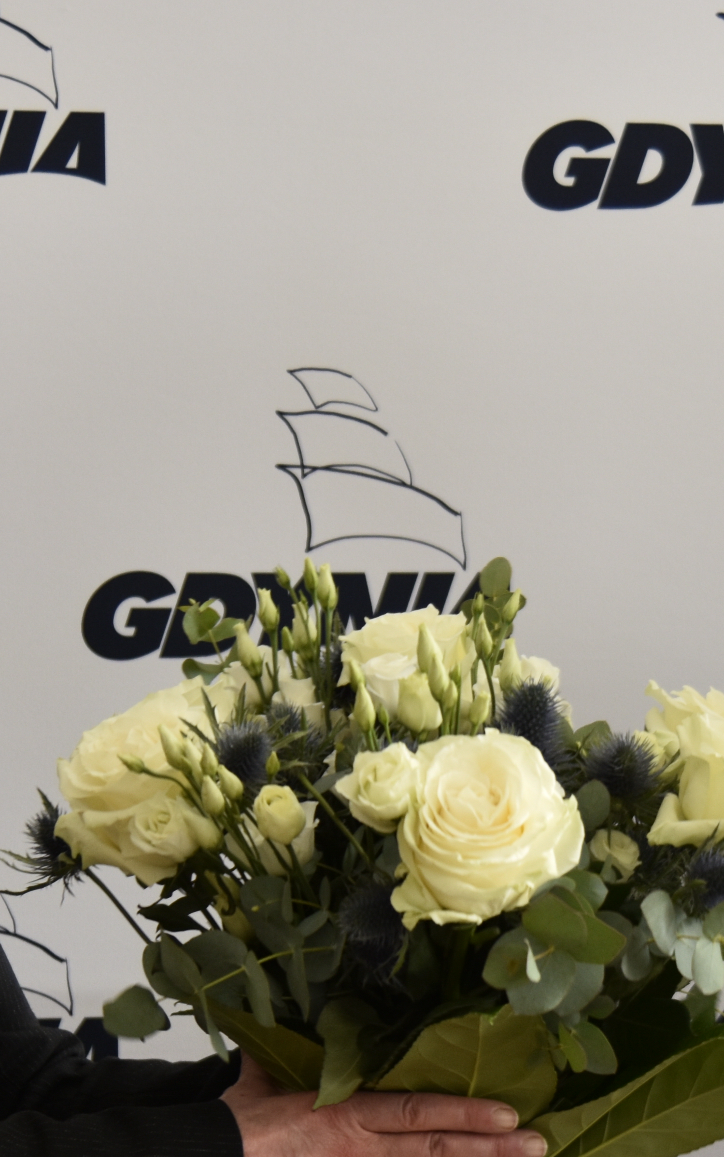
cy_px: 875
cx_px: 640
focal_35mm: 103
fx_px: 3260
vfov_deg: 20.0
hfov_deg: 12.6
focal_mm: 27
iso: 200
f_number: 2.8
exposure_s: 1/100
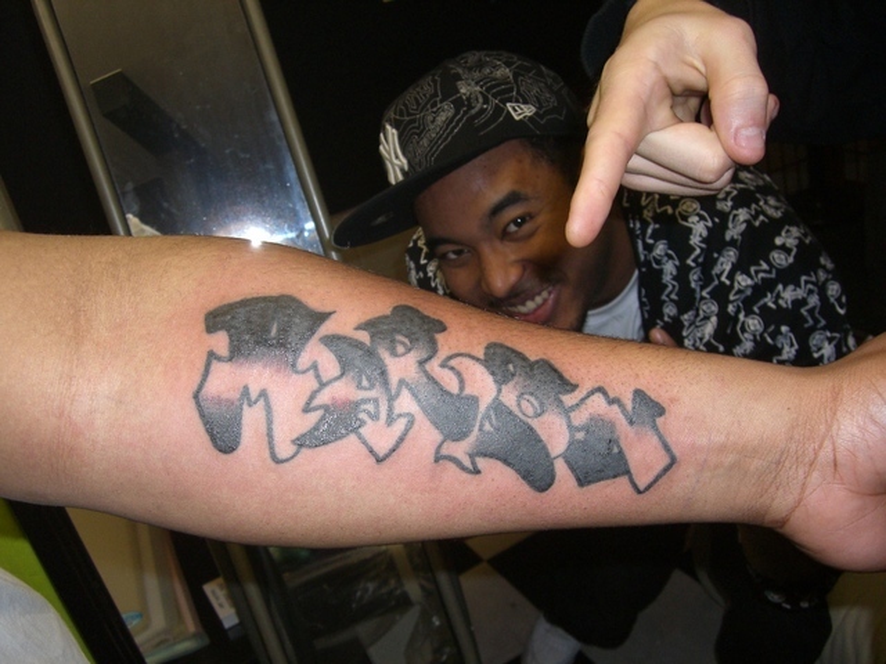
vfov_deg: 37.7
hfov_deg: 49.0
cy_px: 332
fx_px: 973
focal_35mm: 38
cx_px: 443
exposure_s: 1/60
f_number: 2.7
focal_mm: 6.2
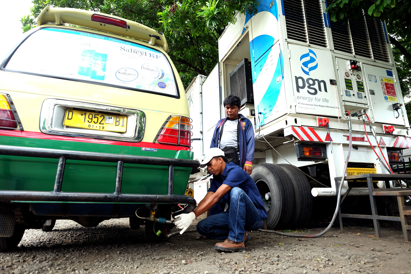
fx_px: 240
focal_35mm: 21
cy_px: 137
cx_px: 206
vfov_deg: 59.5
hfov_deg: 81.2
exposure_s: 1/180
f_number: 2.8
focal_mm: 14
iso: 500
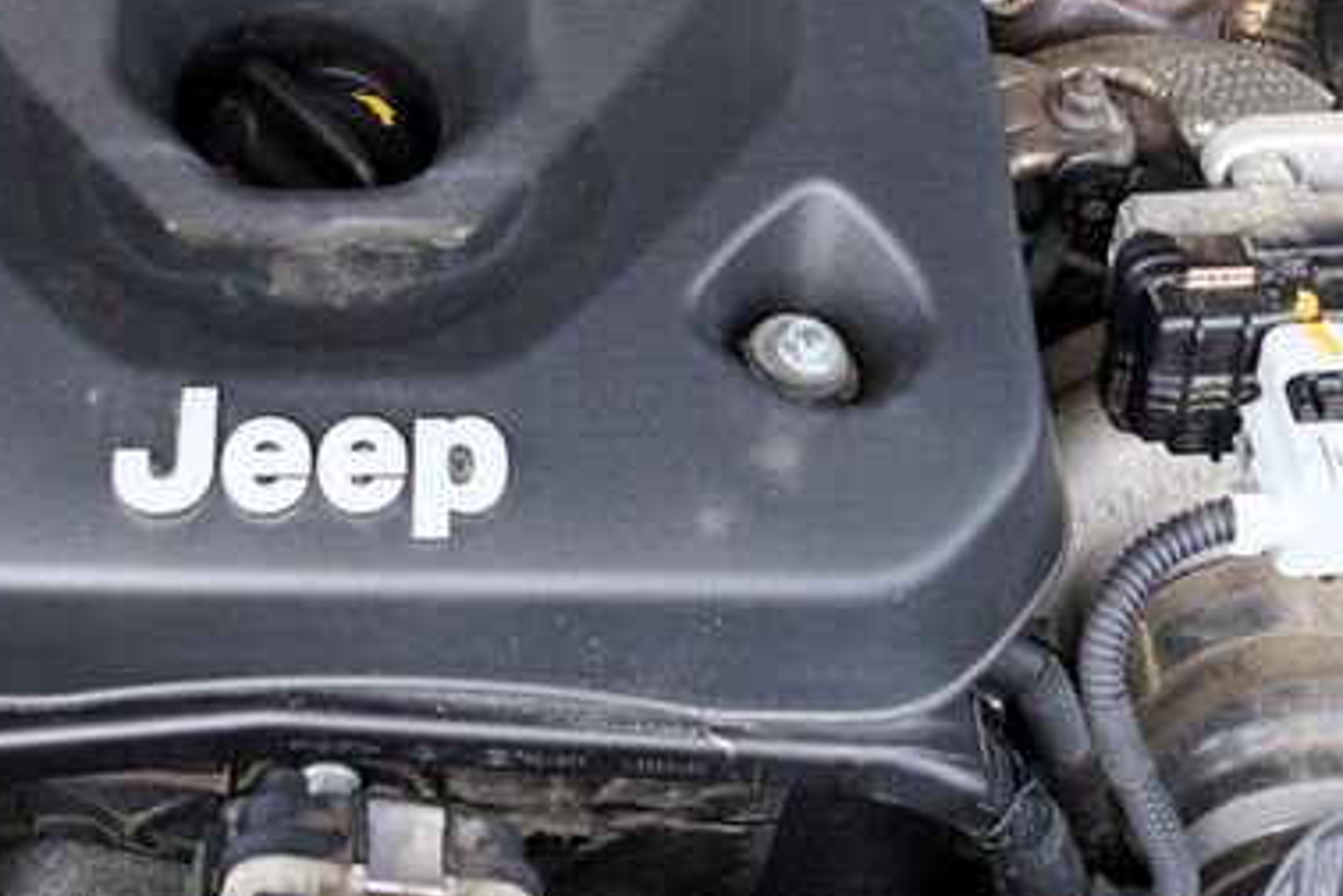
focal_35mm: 65
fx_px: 2425
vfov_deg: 20.0
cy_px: -84
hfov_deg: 30.5
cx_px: 352
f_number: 5
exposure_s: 1/100
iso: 100
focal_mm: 24
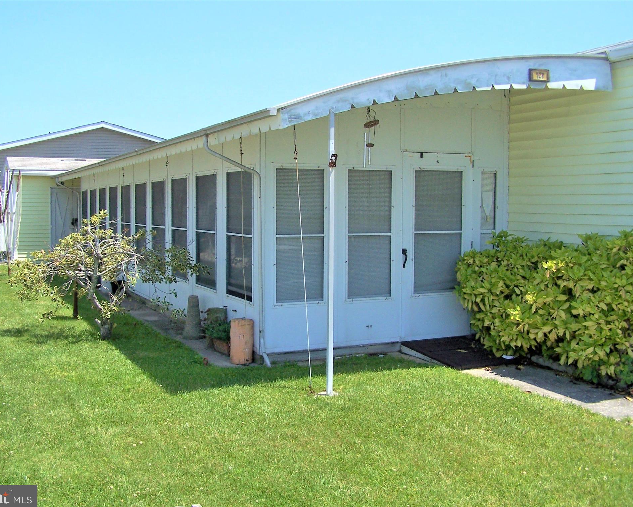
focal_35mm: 40
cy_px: 256
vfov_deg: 37.3
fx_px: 749
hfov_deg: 45.8
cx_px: 295
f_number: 4
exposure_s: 1/750
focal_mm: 6.3
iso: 80
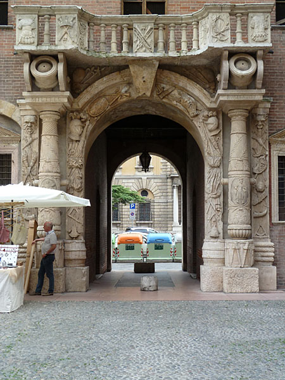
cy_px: 190
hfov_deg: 28.0
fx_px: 571
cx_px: 142
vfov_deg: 36.8
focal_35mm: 52
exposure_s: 1/125
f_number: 3.8
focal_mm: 8.5
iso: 80
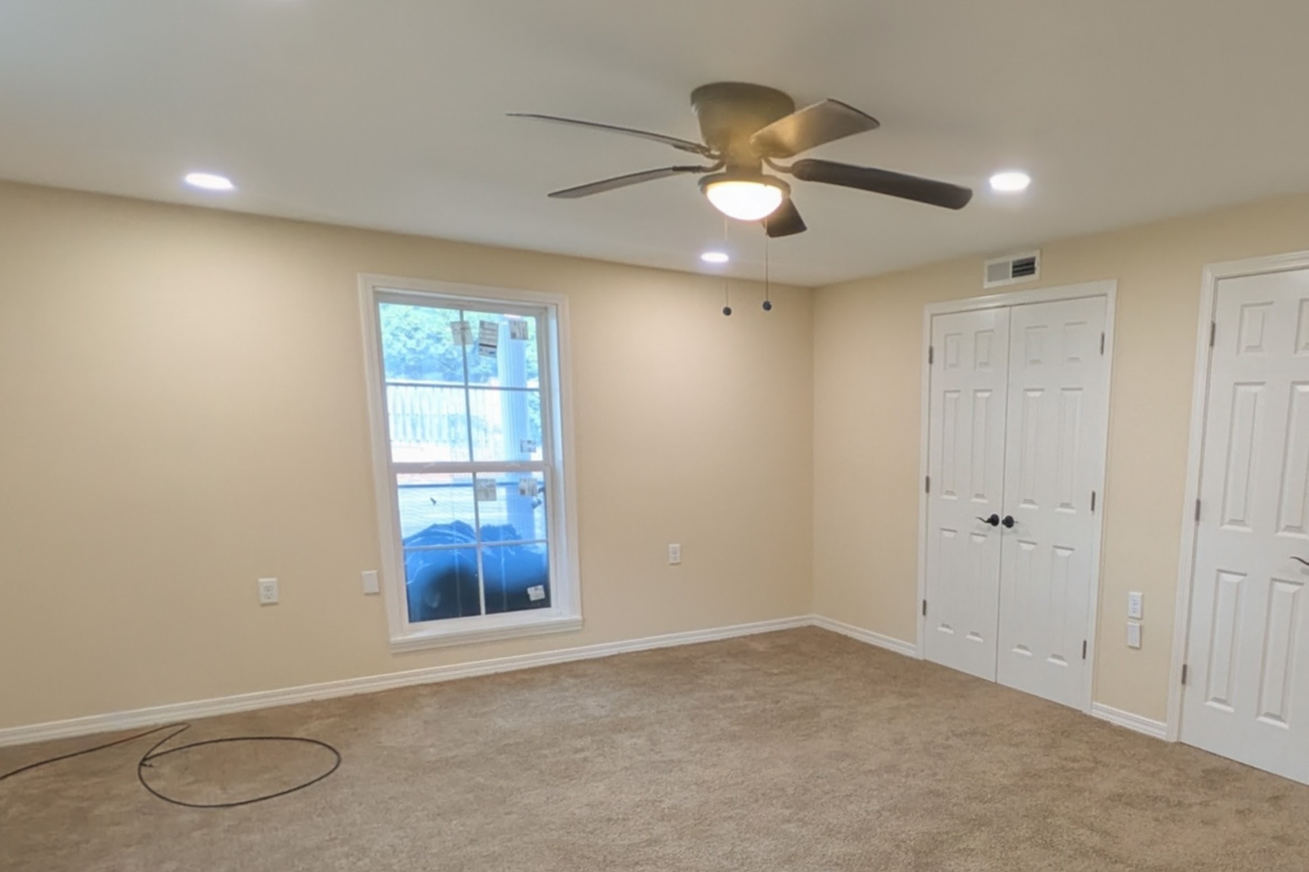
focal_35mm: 25
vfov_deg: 50.3
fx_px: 909
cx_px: 889
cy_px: 585
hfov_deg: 69.2
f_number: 2.2
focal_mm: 1.85
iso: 215
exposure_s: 1/120
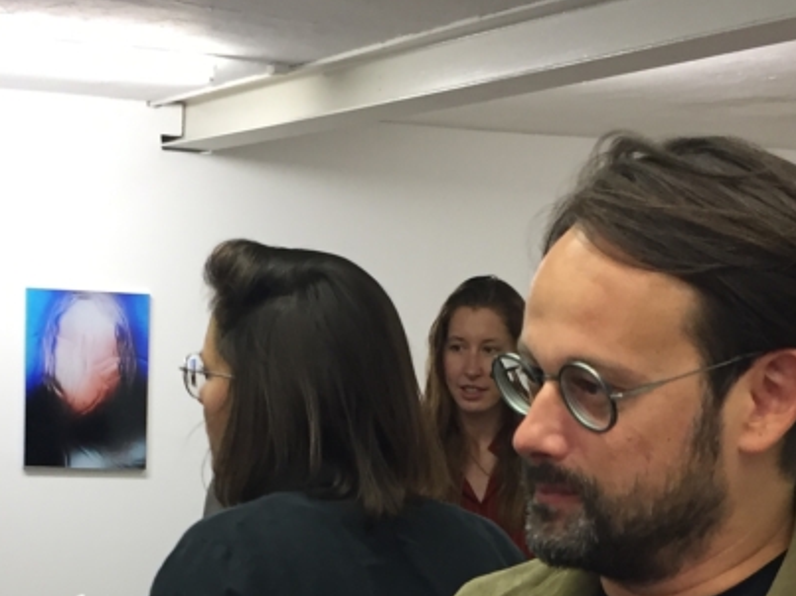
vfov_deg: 17.4
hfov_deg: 23.8
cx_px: 318
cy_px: 660
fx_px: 1885
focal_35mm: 82
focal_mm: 4.15
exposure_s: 1/33
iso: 100
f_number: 2.2
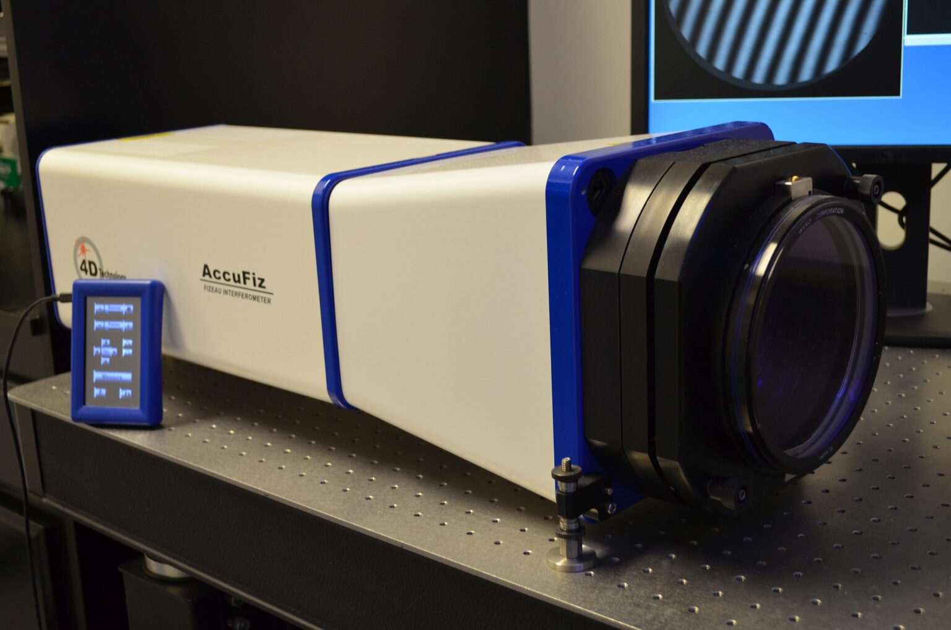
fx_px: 1265
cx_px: 476
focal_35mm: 48
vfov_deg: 27.9
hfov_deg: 41.2
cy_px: 315
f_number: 4.8
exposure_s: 1/40
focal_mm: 32
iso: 800
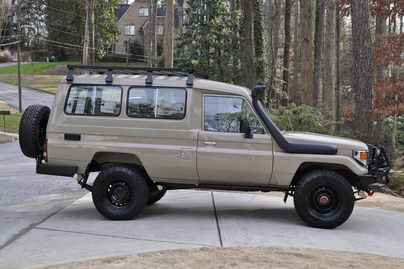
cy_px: 134
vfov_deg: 25.7
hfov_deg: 37.9
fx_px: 588
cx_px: 202
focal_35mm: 52
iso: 200
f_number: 5.6
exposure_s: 1/125
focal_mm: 35
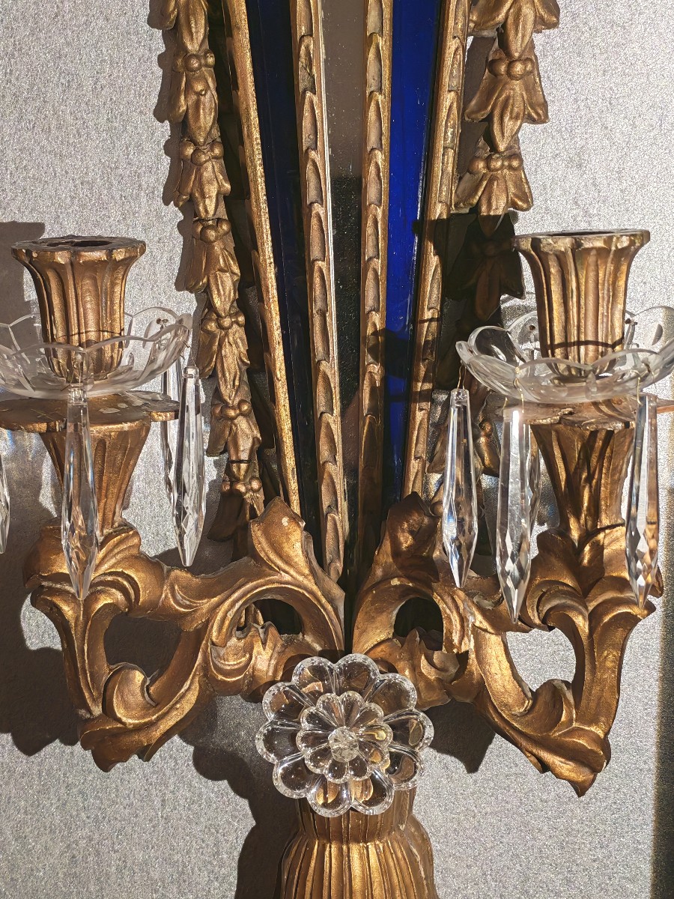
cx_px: 337
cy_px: 450
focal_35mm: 59
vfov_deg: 32.7
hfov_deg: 24.8
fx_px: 1532
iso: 1000
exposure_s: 1/100
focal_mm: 6.12
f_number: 1.9
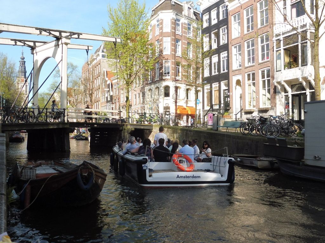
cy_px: 122
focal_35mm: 34
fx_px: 319
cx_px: 162
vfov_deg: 41.8
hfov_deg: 54.0
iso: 100
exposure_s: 1/320
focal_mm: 6.1
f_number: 5
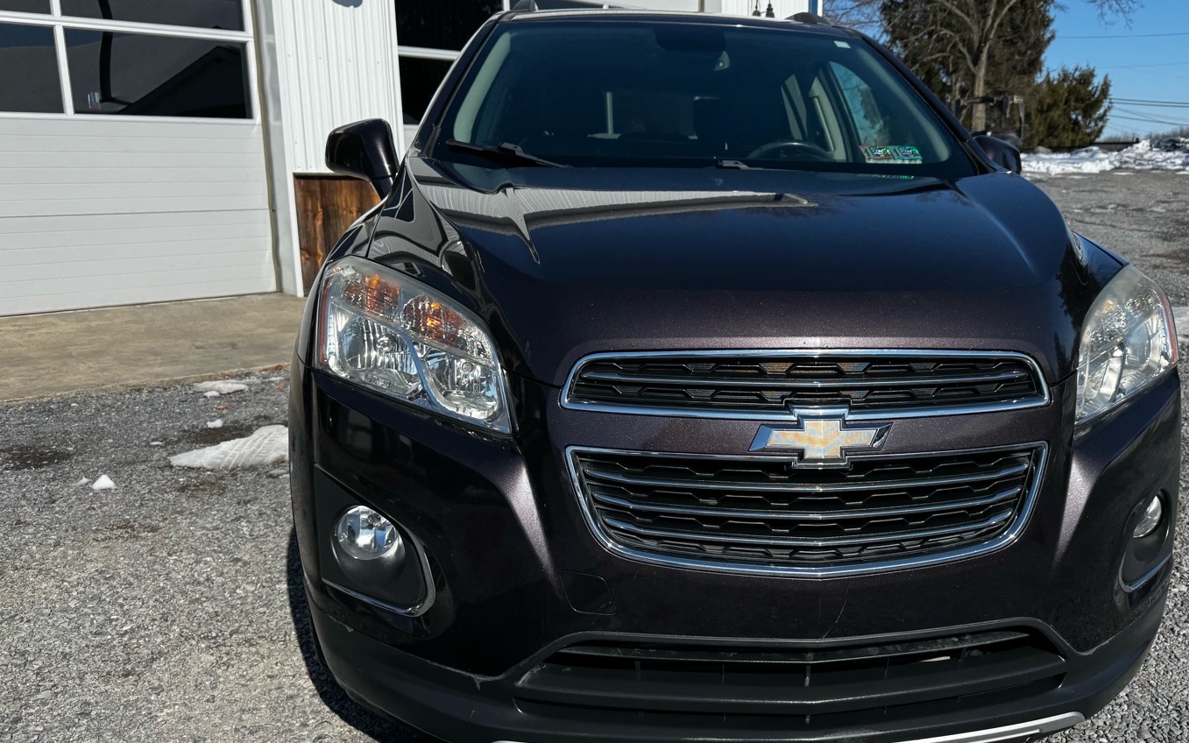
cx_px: 697
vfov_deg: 41.8
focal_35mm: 30
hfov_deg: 62.5
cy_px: 359
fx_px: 972
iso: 80
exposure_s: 1/5814
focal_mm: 6.76
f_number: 1.78
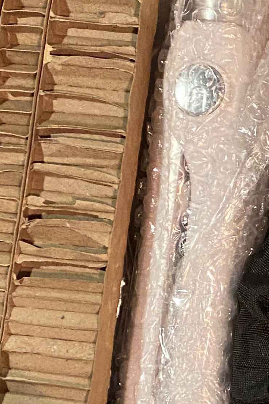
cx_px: 272
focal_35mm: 99
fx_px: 1110
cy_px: 225
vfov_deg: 20.6
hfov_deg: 13.6
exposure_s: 1/50
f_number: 1.8
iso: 400
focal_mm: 4.25
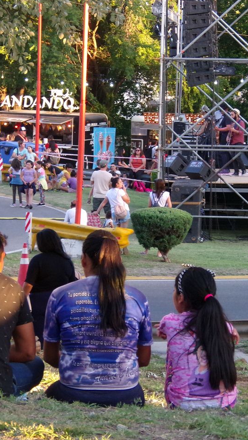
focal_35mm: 196
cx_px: 124
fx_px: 2292
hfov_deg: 6.2
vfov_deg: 11.0
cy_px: 221
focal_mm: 23.8
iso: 200
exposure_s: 1/60
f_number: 4.6
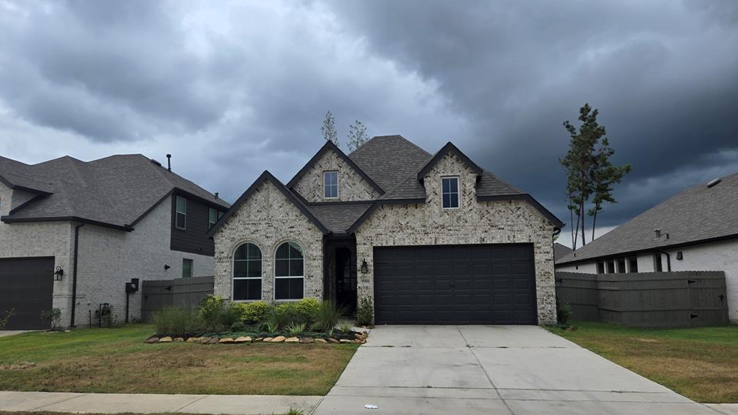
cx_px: 362
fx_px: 509
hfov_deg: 71.9
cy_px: 244
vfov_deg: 44.2
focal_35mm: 26
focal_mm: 5.4
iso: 25
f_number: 1.8
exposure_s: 1/1343
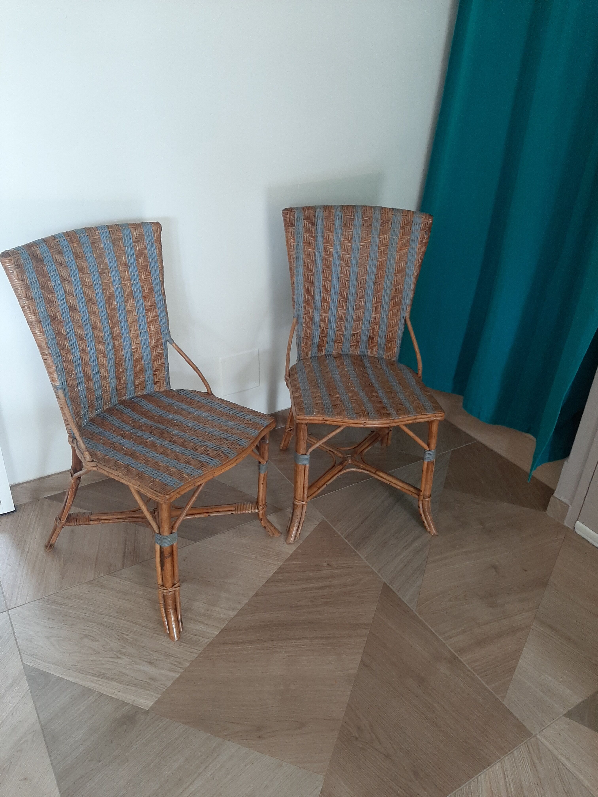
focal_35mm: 26
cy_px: 398
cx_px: 299
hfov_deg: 53.1
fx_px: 599
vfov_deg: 67.3
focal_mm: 3.93
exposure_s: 1/50
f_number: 1.7
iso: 125
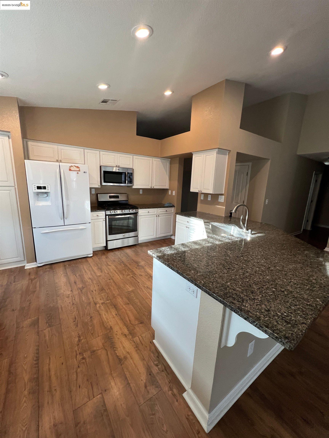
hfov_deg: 89.9
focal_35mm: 13
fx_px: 165
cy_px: 219
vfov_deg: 106.2
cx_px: 164
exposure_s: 1/120
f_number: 1.8
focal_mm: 1.57
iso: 250
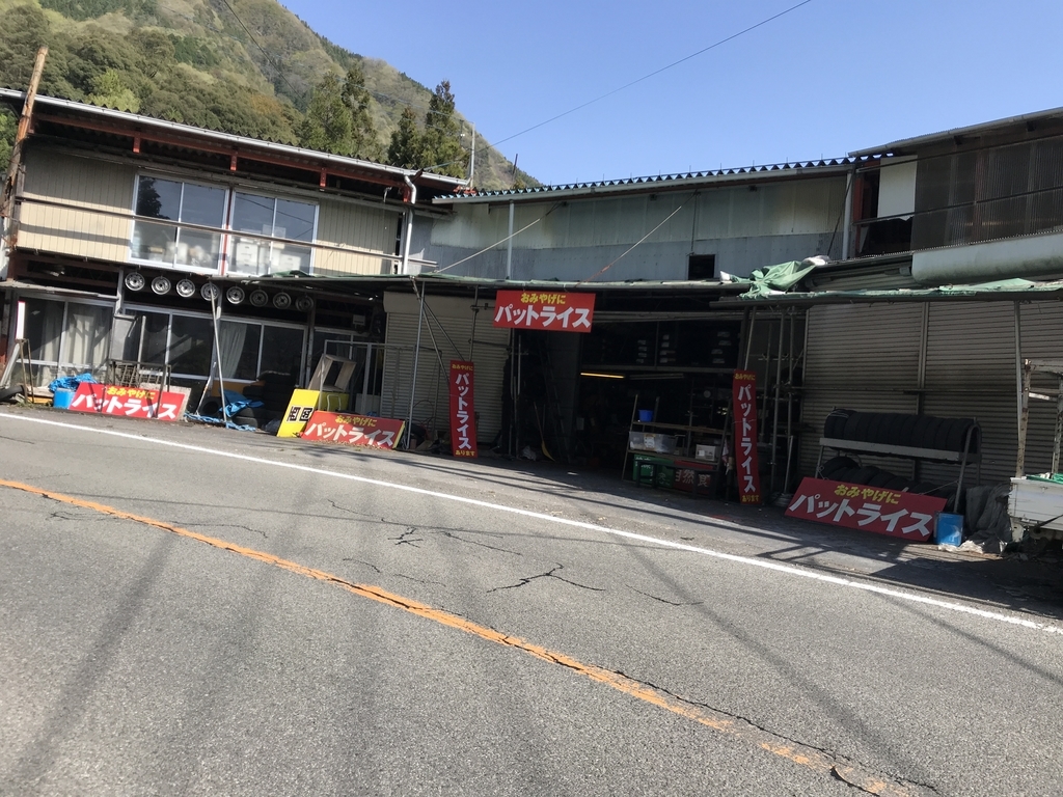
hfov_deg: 63.4
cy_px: 398
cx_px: 532
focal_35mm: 28
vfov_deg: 49.7
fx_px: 860
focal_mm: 3.99
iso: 20
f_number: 1.8
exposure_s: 1/1244
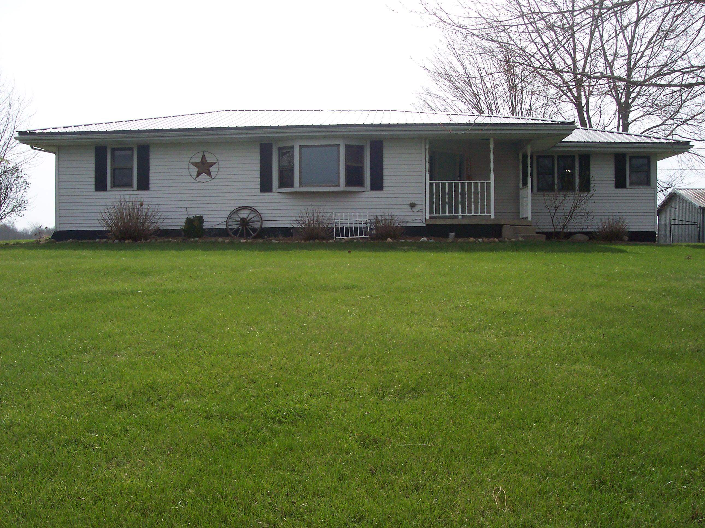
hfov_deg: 49.0
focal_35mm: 38
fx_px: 773
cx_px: 352
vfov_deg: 37.7
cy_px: 264
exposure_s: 1/1000
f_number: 4.8
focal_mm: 8
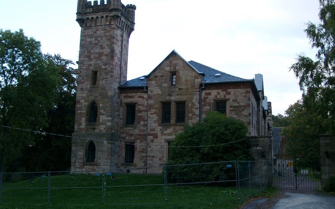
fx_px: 402
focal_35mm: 44
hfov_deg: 45.3
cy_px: 85
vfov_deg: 29.2
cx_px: 166
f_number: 4
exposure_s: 1/74.1
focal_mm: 8.4
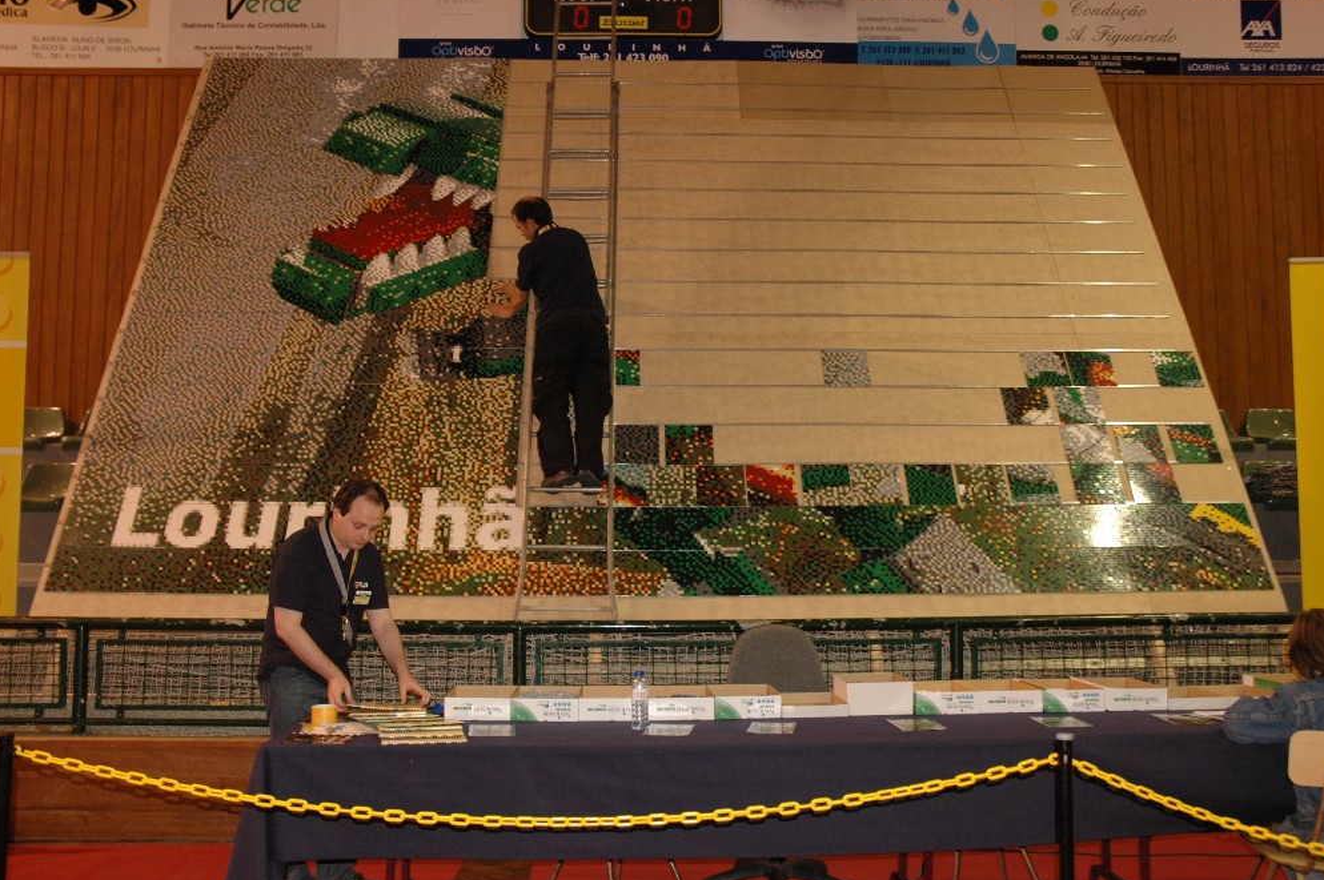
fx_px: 1249
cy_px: 444
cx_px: 675
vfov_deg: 38.8
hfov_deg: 55.8
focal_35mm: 34
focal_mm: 22
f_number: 5.6
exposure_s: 1/20
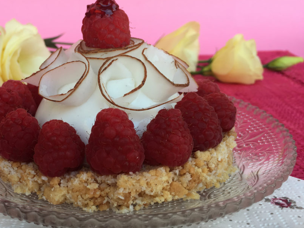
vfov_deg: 34.3
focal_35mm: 42
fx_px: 369
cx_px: 85
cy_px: 115
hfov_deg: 43.7
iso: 25
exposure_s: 1/100
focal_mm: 4.15
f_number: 2.2
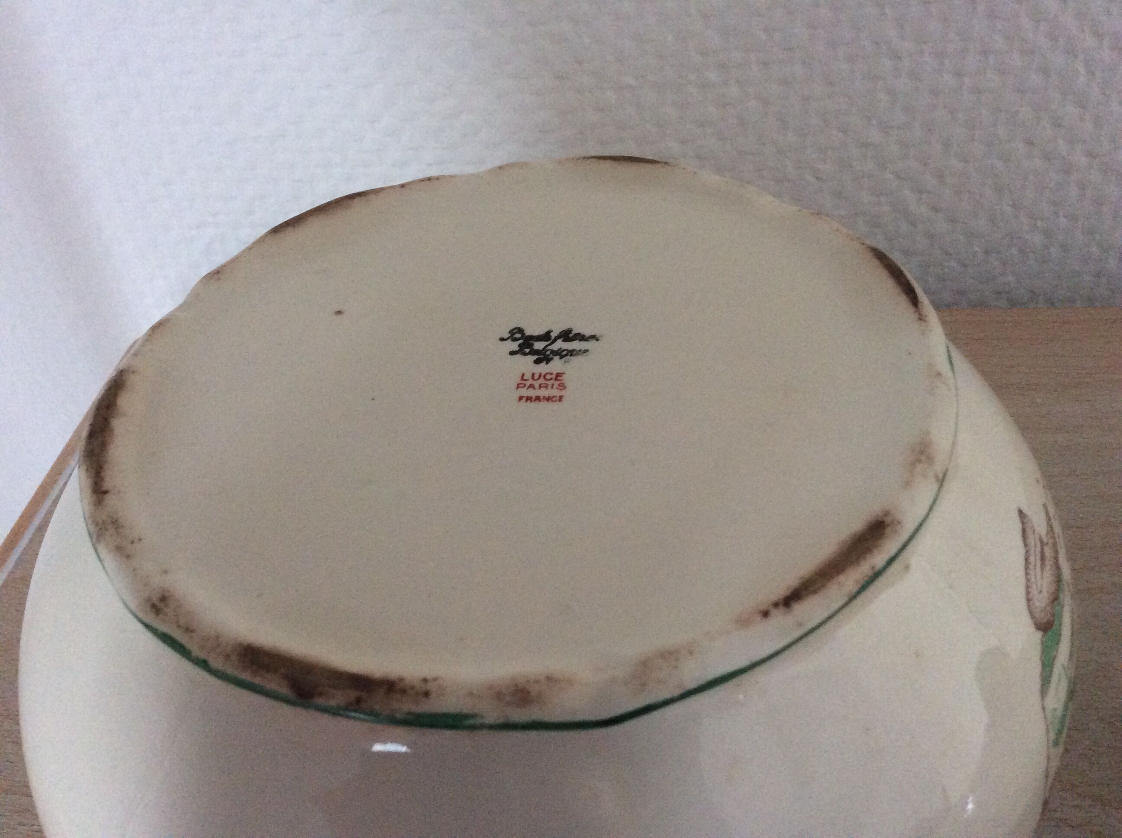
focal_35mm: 32
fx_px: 1036
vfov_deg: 44.1
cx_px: 561
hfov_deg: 56.9
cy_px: 419
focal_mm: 3.3
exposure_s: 1/25
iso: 250
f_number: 2.4
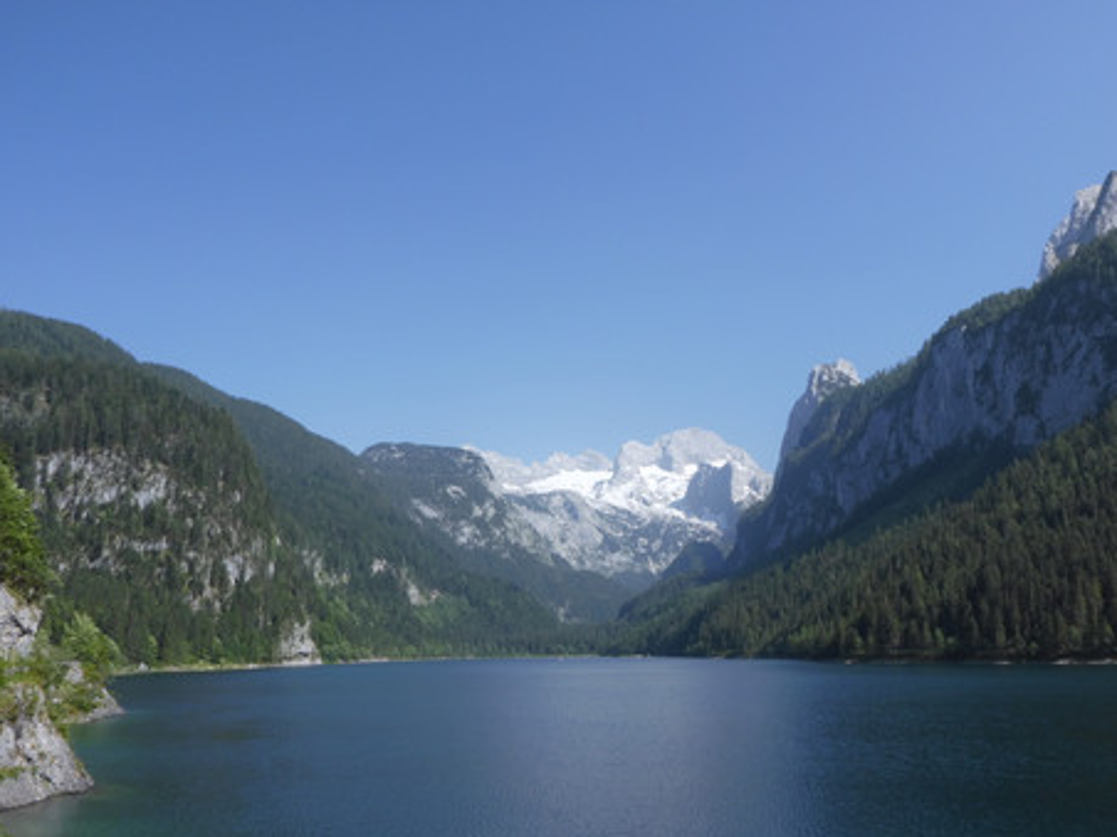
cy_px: 416
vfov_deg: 45.4
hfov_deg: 58.3
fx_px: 1000
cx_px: 573
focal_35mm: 31
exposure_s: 1/800
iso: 80
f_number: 3.3
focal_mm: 4.9
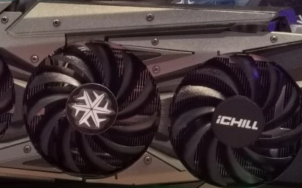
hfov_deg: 23.1
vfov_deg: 14.7
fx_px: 732
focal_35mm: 89
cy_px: 82
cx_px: 87
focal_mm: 5.56
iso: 640
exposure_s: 1/30
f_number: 1.6
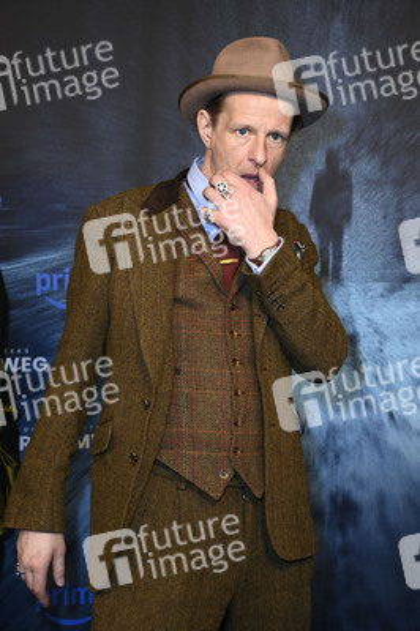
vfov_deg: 32.4
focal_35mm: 62
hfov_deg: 21.9
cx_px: 210
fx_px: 1087
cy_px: 316
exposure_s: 1/250
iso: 1600
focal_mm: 62
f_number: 6.3
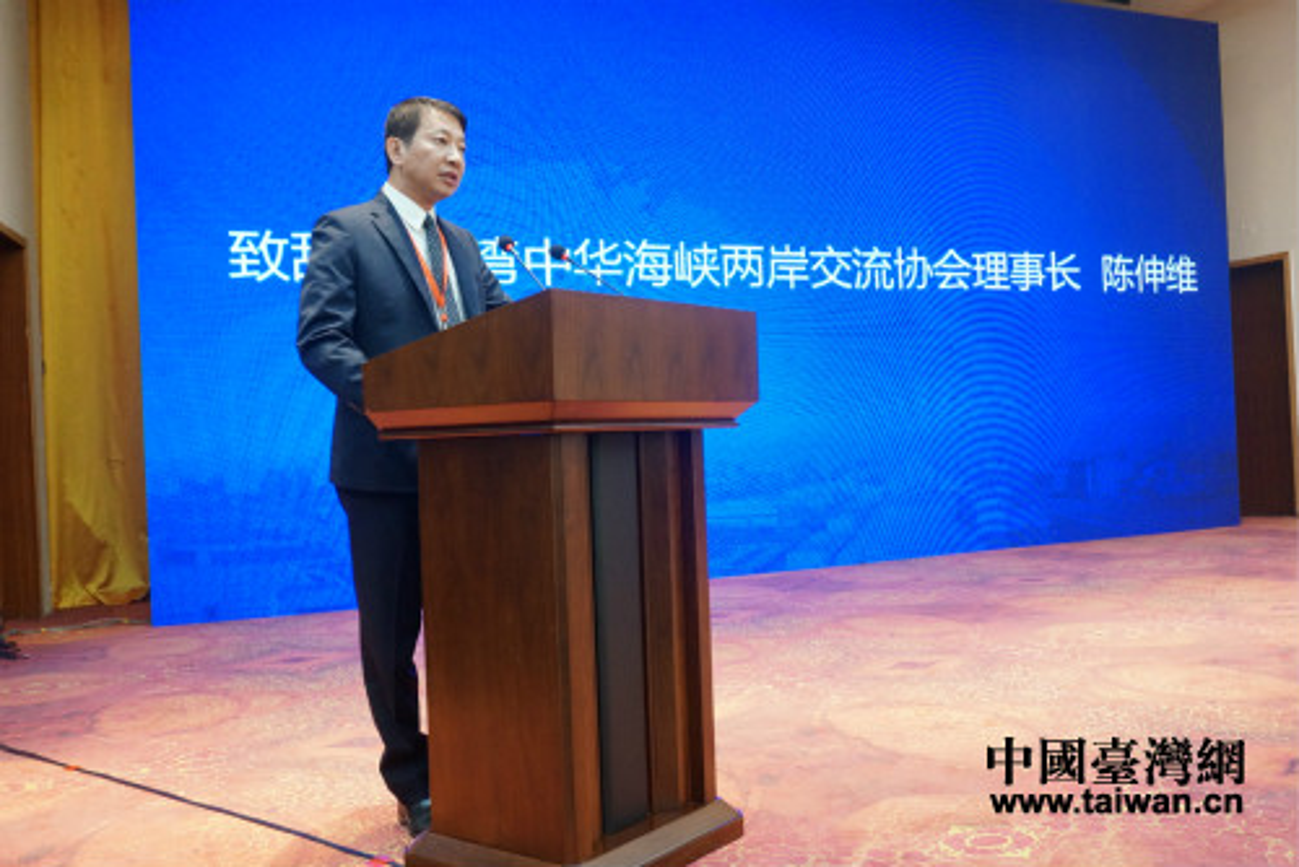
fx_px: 1191
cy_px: 434
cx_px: 650
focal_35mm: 33
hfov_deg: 57.2
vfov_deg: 40.0
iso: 1600
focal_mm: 22
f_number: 4.5
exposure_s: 1/80
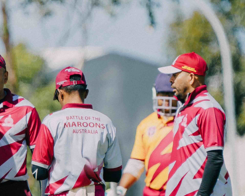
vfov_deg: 0.9
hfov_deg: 1.1
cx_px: -28
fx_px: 12211
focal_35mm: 1684
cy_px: 172
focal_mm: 600
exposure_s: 1/1000
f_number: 6.3
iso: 250
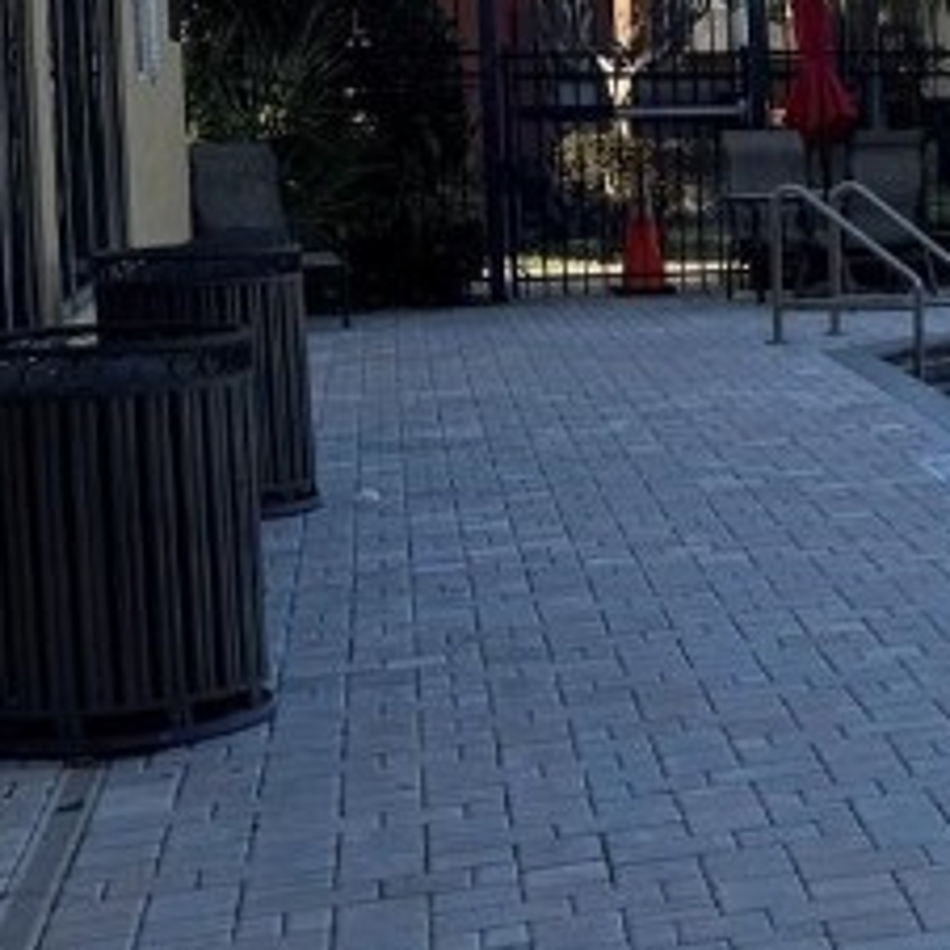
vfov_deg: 18.1
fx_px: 2981
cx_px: 2009
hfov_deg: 14.4
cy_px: 307
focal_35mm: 96
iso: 80
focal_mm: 6.76
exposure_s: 1/2174
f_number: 1.78
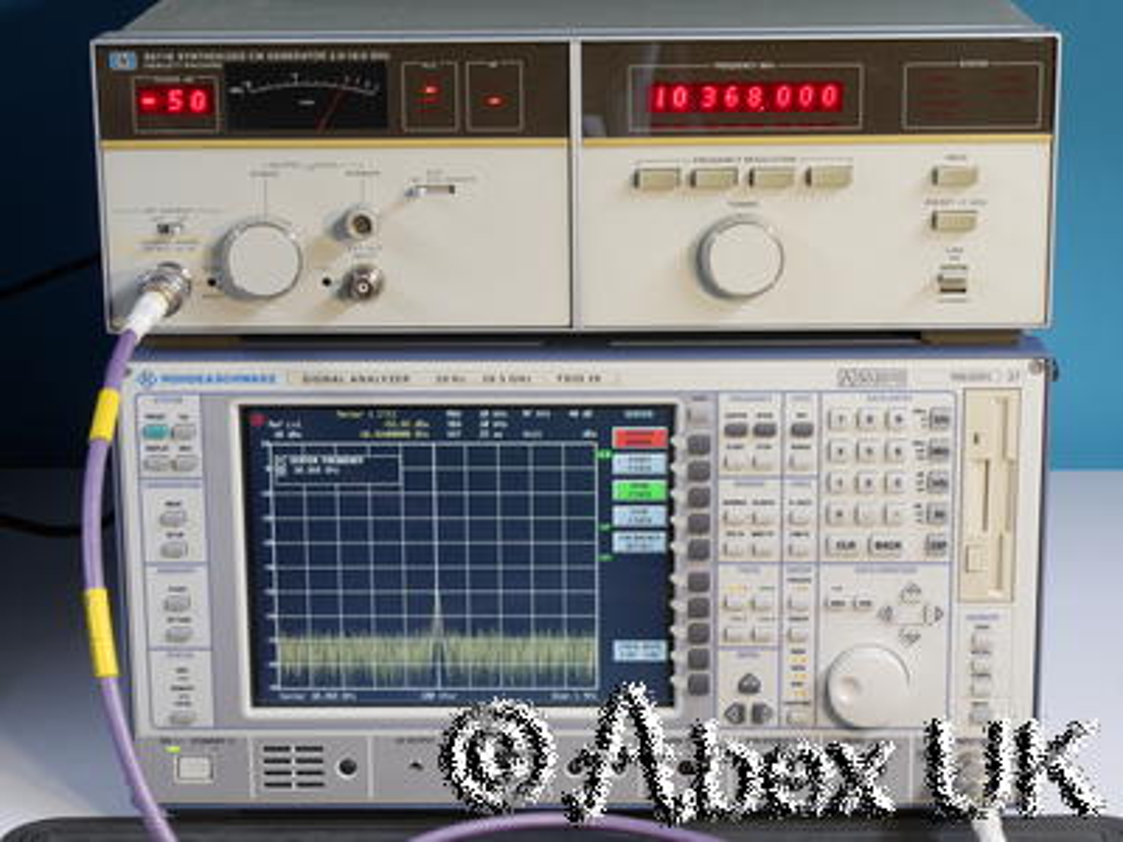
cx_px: 562
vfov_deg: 16.1
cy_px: 421
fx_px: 2985
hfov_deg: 21.3
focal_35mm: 92
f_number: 14
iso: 400
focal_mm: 46
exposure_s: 1/1.3
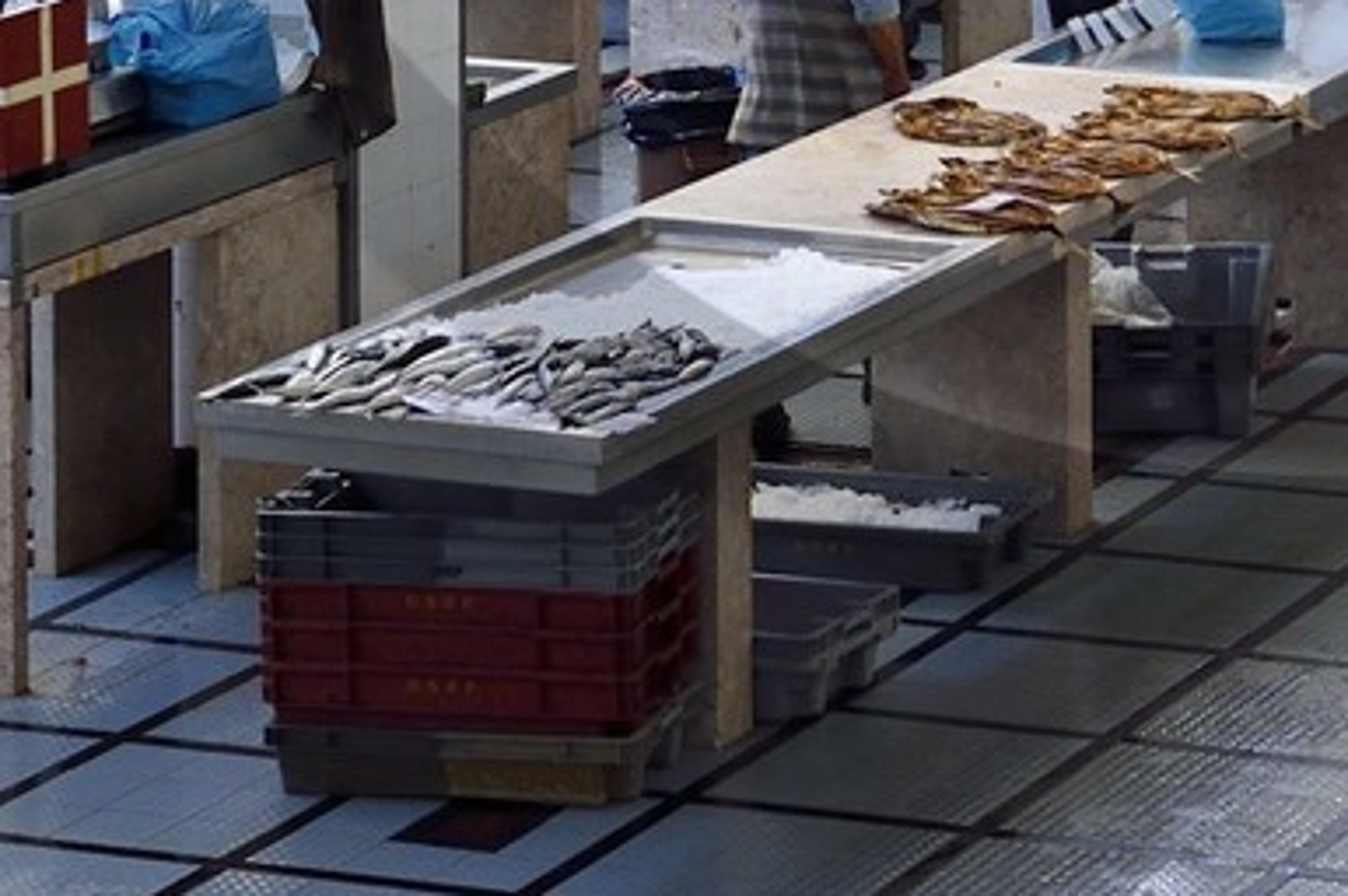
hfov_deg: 12.8
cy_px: -808
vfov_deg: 8.3
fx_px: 5911
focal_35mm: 158
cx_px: 1359
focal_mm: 38
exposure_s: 1/80
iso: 1000
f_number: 4.5
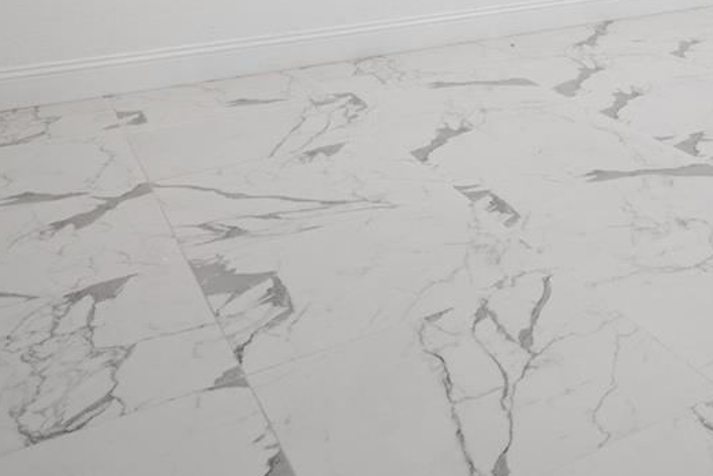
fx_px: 970
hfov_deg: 33.8
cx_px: 826
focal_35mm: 49
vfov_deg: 23.2
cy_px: -198
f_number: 8
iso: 640
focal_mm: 16
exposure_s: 1/25
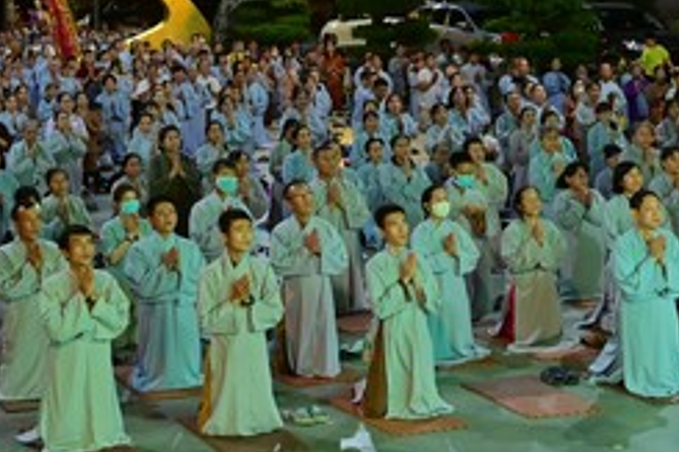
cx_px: 241
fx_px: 1904
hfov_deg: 20.2
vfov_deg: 13.3
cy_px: -32
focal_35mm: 101
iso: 2000
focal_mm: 38
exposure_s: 1/80
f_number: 5
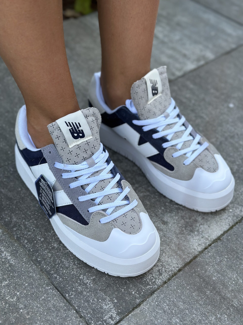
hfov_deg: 30.3
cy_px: 162
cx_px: 122
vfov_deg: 39.7
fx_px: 449
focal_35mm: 48
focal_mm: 6.86
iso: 80
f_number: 1.78
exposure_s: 1/971
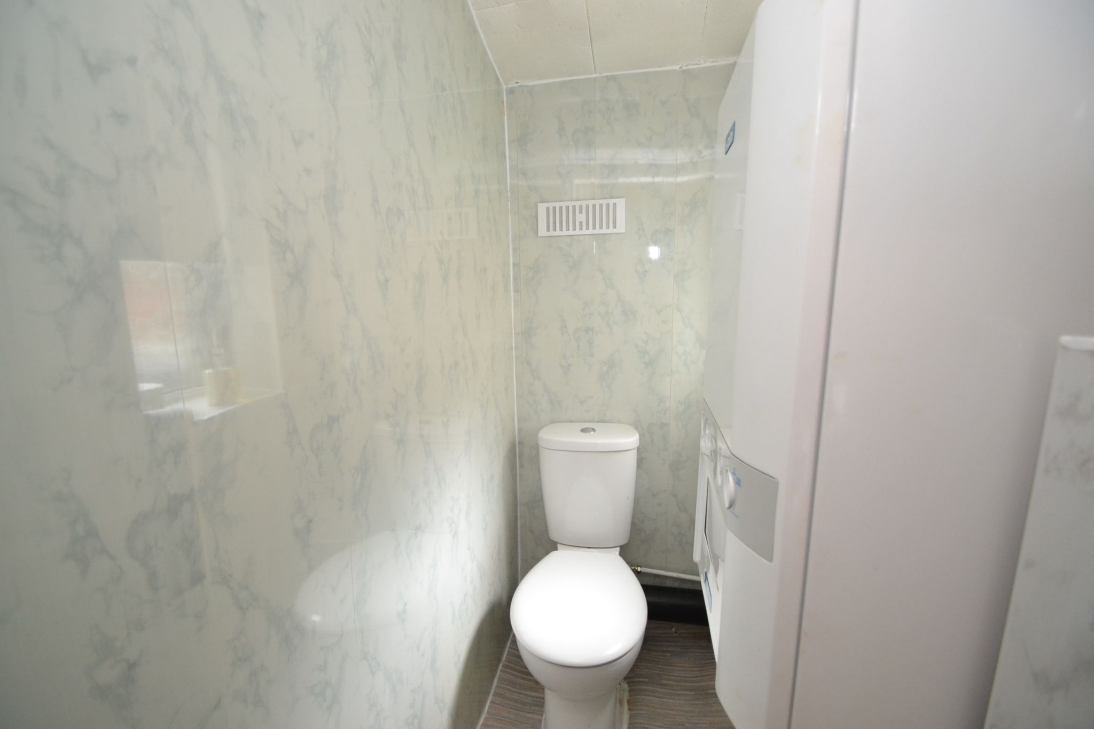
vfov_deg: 77.3
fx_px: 456
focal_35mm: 15
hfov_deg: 100.4
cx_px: 547
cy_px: 364
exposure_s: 1/60
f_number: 3.5
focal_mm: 10
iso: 1600
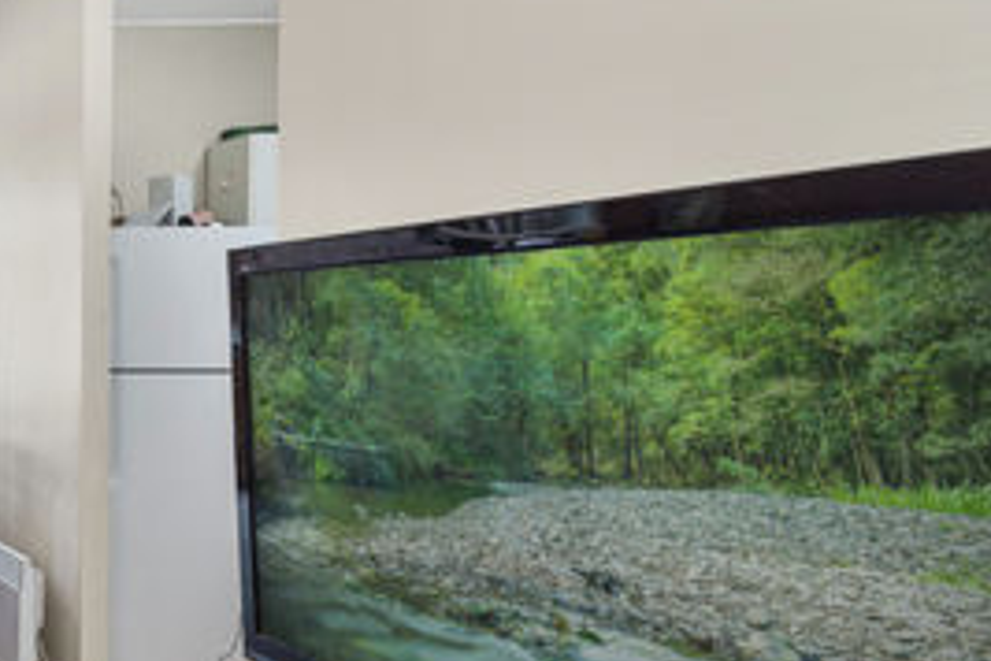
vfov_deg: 31.9
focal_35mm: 42
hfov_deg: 30.5
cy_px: 342
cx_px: -427
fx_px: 1156
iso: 400
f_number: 7.1
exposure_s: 1/13
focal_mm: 14
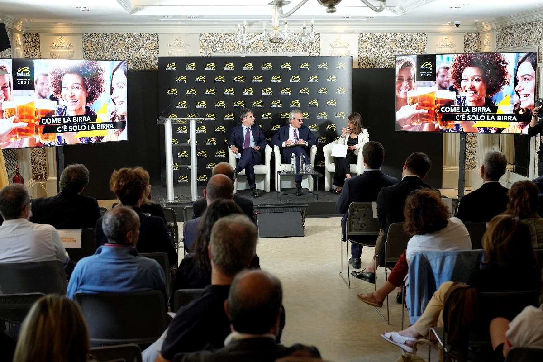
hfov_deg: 41.9
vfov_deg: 28.6
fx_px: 709
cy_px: 181
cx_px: 272
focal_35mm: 47
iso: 2500
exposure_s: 1/200
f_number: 3.5
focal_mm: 47
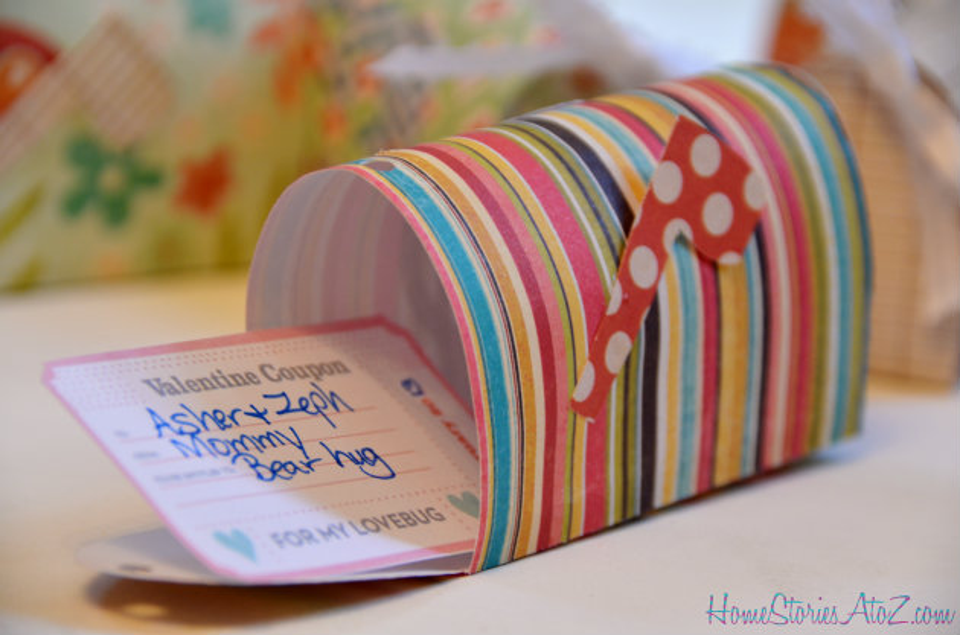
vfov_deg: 4.6
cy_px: 318
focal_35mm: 300
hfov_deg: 6.9
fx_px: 7982
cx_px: 480
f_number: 6.3
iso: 500
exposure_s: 1/40
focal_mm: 200
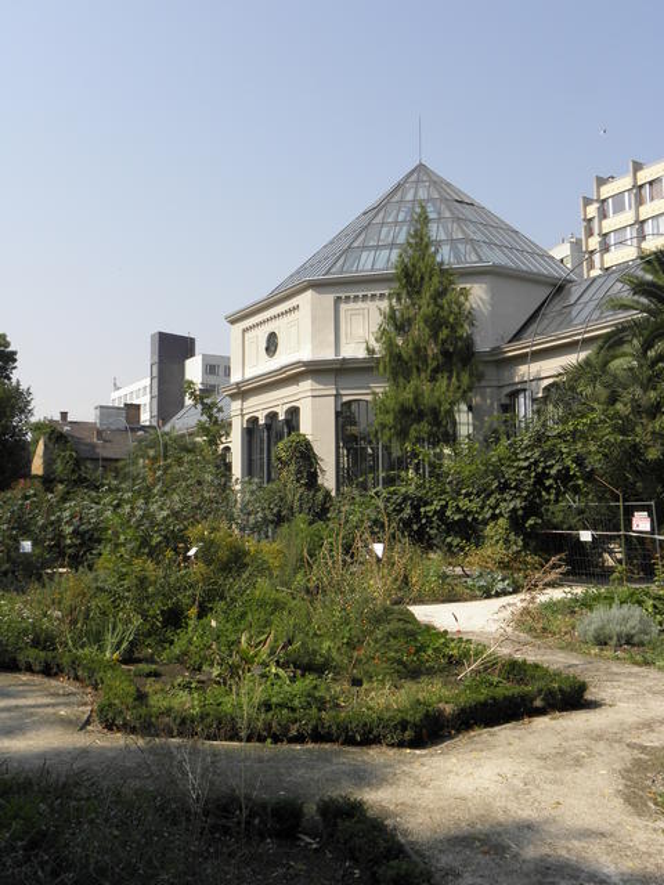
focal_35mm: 33
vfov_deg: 55.4
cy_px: 442
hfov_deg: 42.9
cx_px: 332
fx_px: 844
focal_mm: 5.9
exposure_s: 1/200
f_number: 5.6
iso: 64
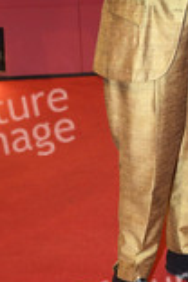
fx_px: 783
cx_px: 179
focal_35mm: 100
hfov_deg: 13.5
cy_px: 42
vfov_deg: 20.1
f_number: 6.3
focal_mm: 26
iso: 800
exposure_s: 1/200
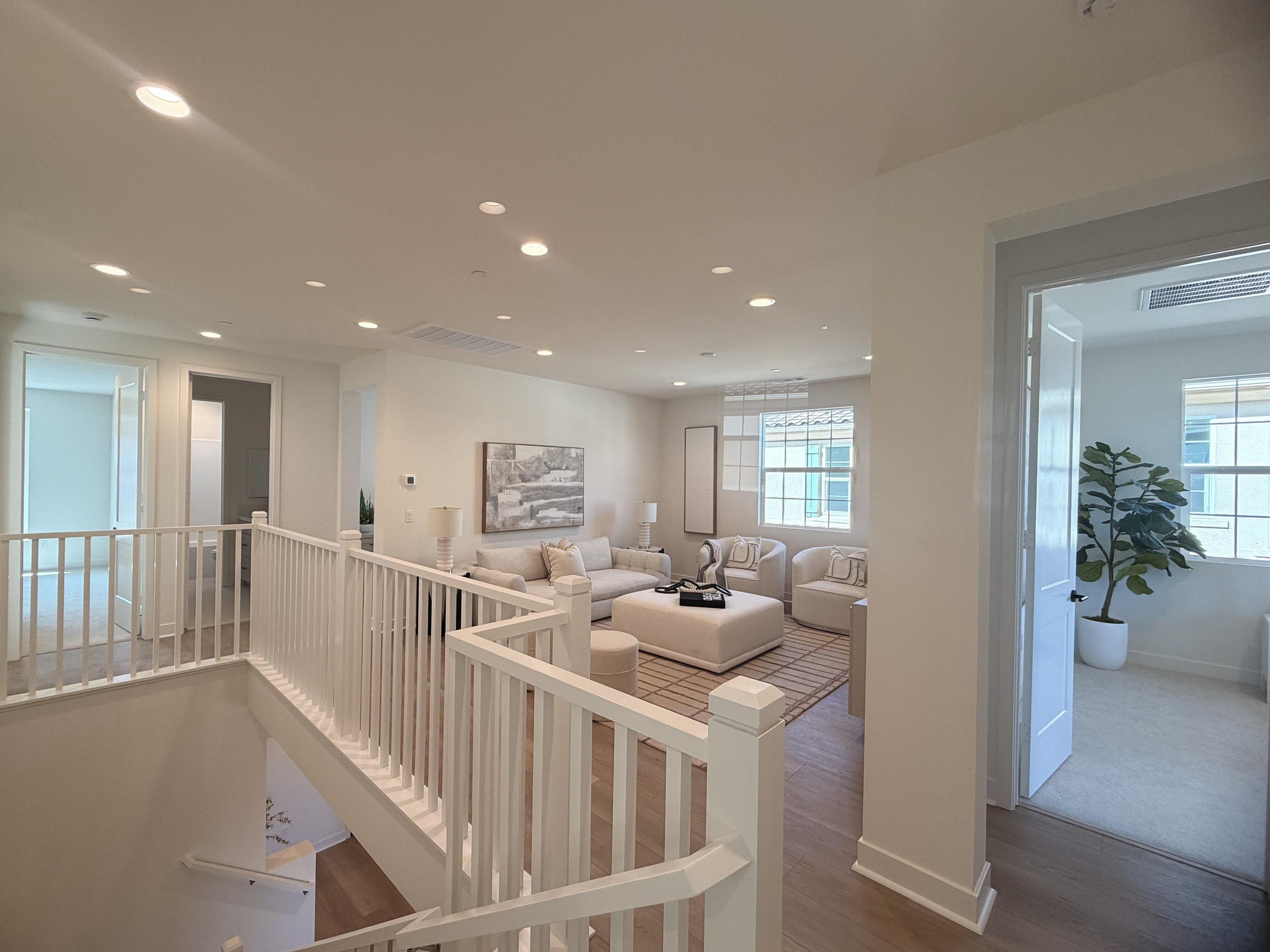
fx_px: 550
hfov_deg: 98.1
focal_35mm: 15
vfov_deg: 81.7
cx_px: 596
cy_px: 478
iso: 125
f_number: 2.2
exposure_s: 1/121
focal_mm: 2.22
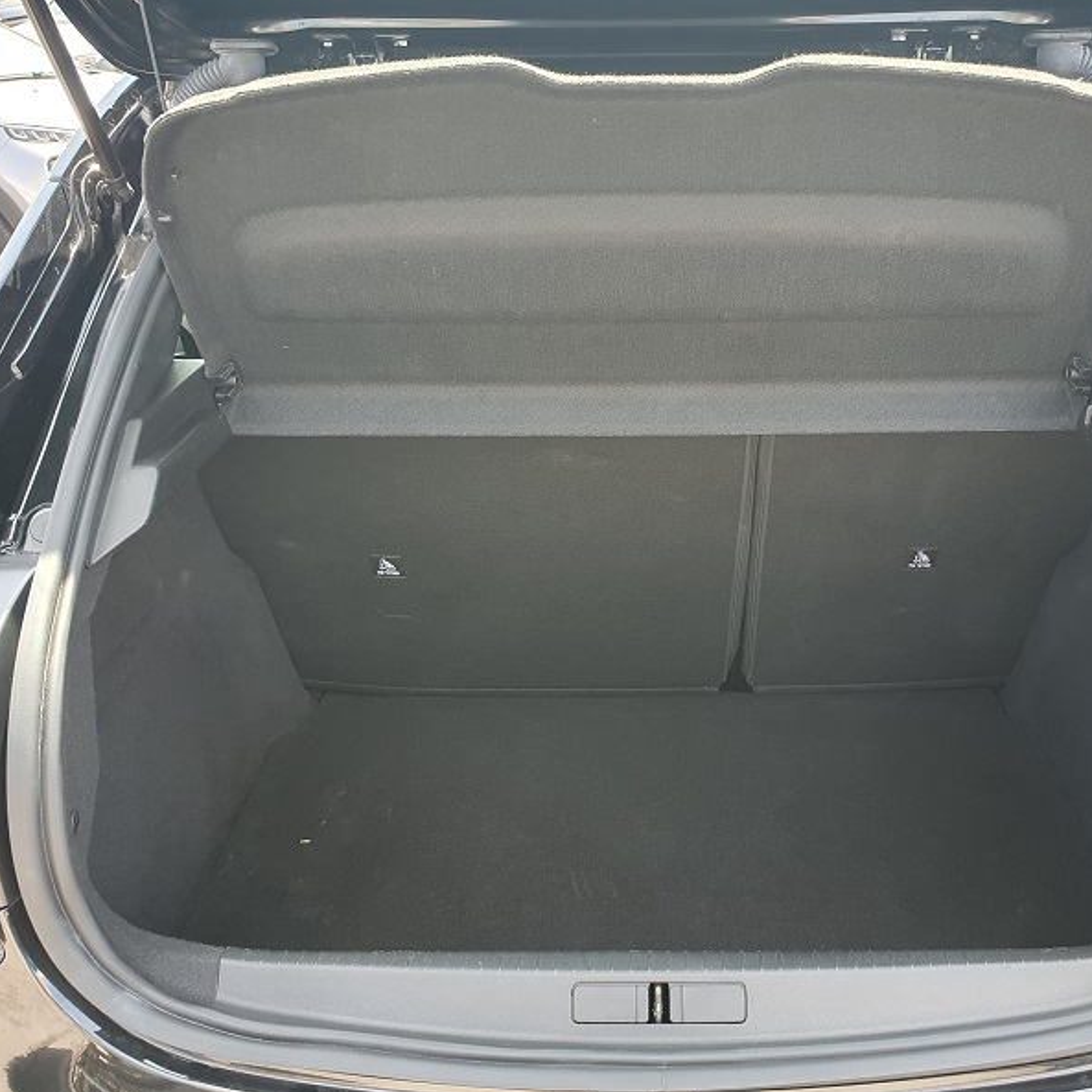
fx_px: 1106
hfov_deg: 52.3
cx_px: 643
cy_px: 551
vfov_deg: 52.5
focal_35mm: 31
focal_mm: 4.32
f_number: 2.4
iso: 64
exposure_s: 1/100
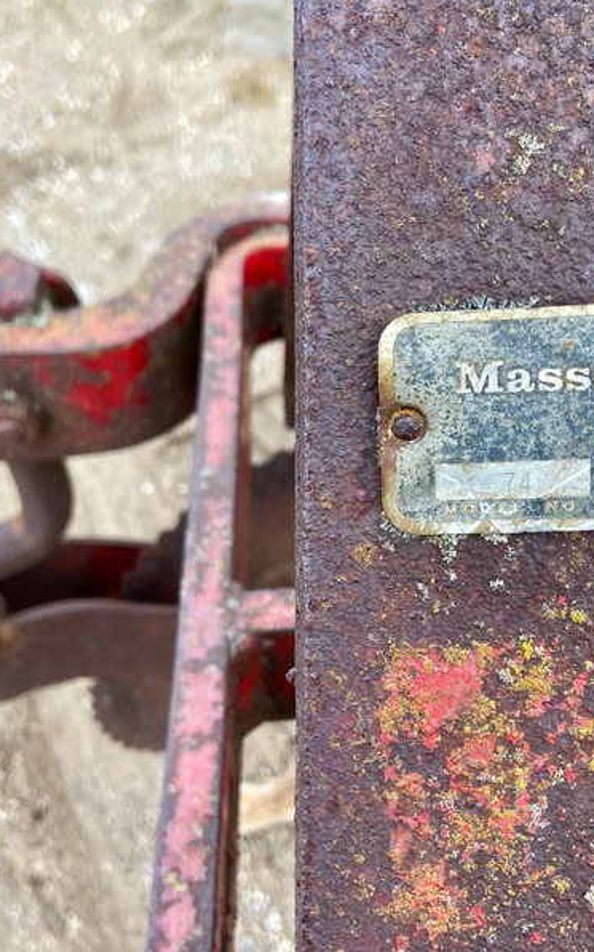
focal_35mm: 37
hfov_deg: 34.3
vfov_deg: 52.8
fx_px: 959
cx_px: 361
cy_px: 476
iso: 32
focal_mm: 4.25
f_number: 1.8
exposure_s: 1/637
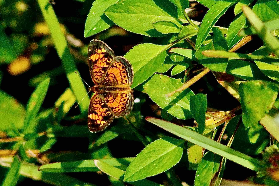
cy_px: 93
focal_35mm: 450
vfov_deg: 3.1
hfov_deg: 4.6
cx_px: 140
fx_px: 3487
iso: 1600
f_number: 9
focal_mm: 300
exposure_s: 1/4000
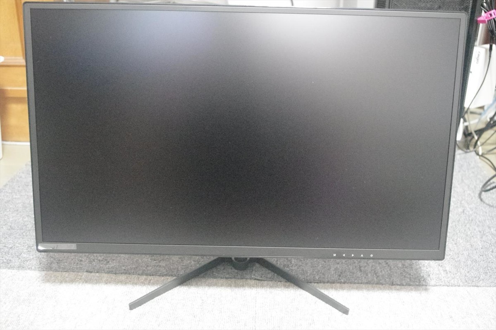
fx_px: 496
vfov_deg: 36.9
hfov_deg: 53.1
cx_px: 248
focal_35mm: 36
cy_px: 165
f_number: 5
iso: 12800
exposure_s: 1/30
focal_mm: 24.38
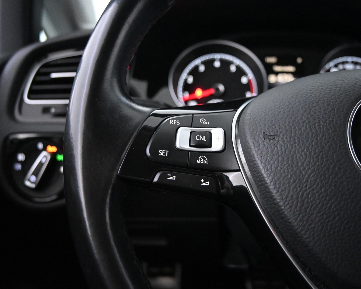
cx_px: 191
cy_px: 145
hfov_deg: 22.5
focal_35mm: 85
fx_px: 908
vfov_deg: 18.1
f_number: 6.3
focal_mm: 50
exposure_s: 1/80
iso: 8000
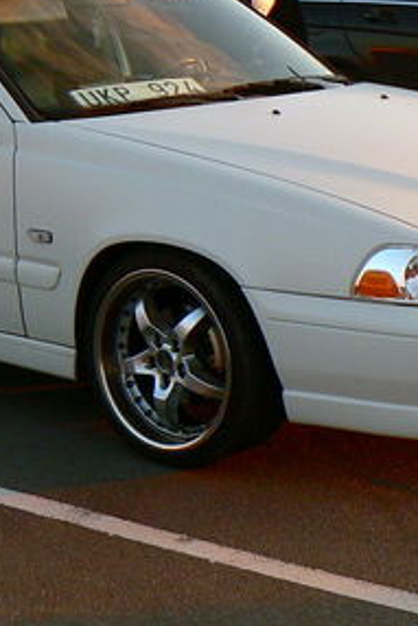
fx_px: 1739
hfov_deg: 13.7
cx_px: 127
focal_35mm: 100
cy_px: 230
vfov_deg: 20.4
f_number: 4
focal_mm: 6
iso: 80
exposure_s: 1/320
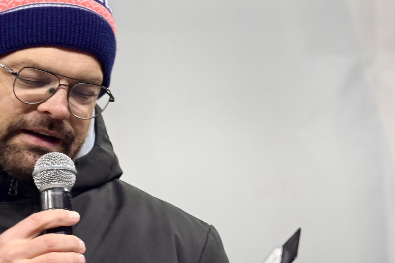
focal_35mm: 1012
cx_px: 49
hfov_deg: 2.0
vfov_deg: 1.4
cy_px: 210
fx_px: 11103
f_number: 6.3
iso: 500
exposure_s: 1/60
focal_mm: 250
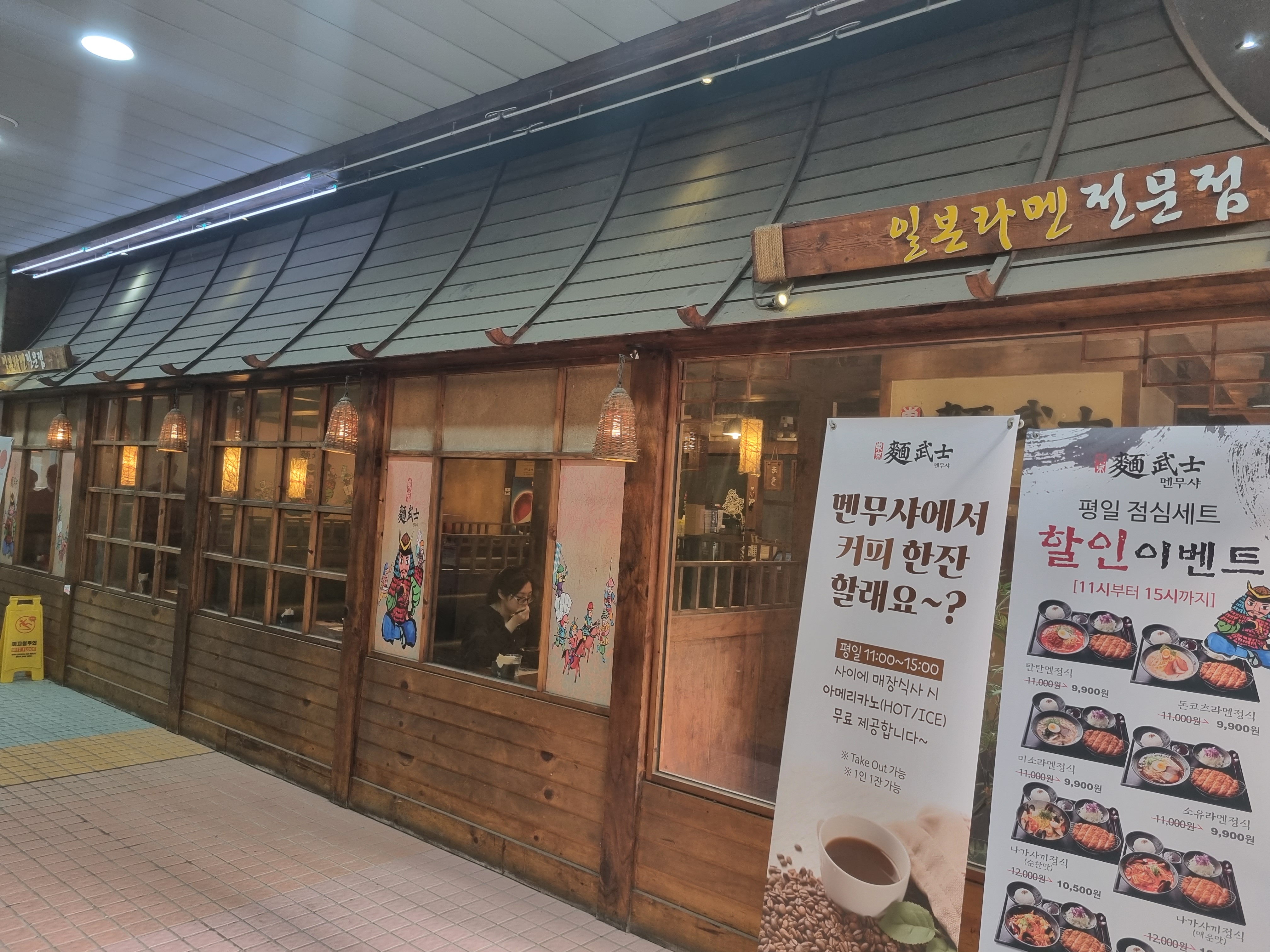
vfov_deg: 53.1
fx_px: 954
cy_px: 476
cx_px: 635
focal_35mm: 26
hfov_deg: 67.3
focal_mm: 5.4
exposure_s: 1/120
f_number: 1.8
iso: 200
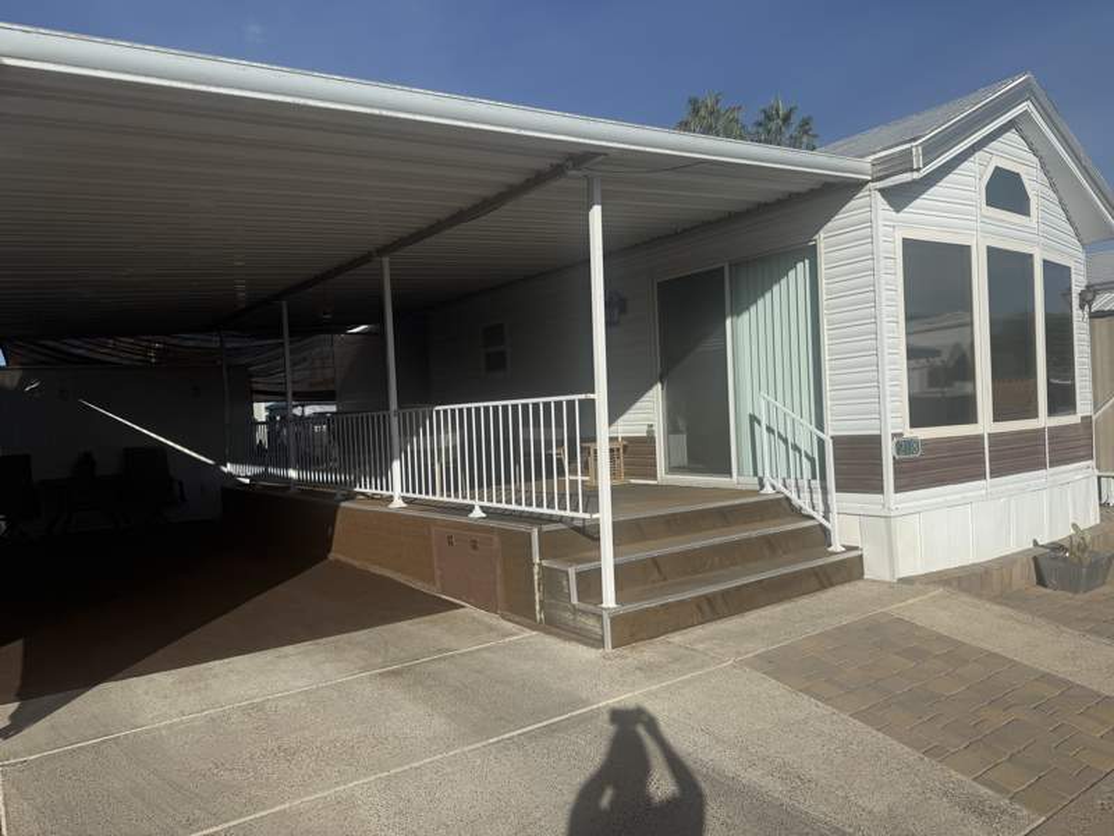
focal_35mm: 24
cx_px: 557
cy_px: 418
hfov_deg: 71.6
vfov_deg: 56.8
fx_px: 772
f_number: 1.78
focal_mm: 6.76
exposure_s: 1/8130
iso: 80
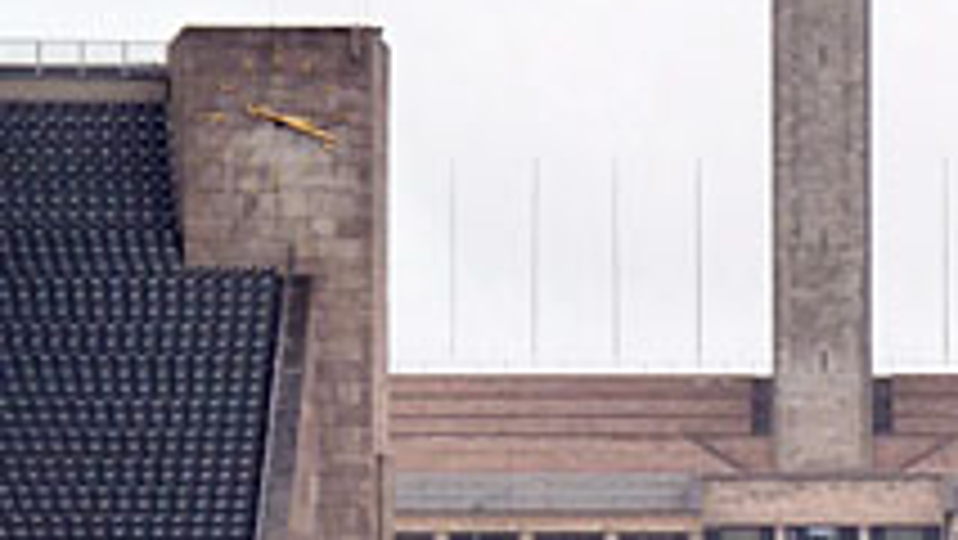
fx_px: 9961
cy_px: 536
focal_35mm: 392
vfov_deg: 3.1
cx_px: 832
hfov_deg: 5.5
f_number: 4.4
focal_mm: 21
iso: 125
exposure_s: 1/100
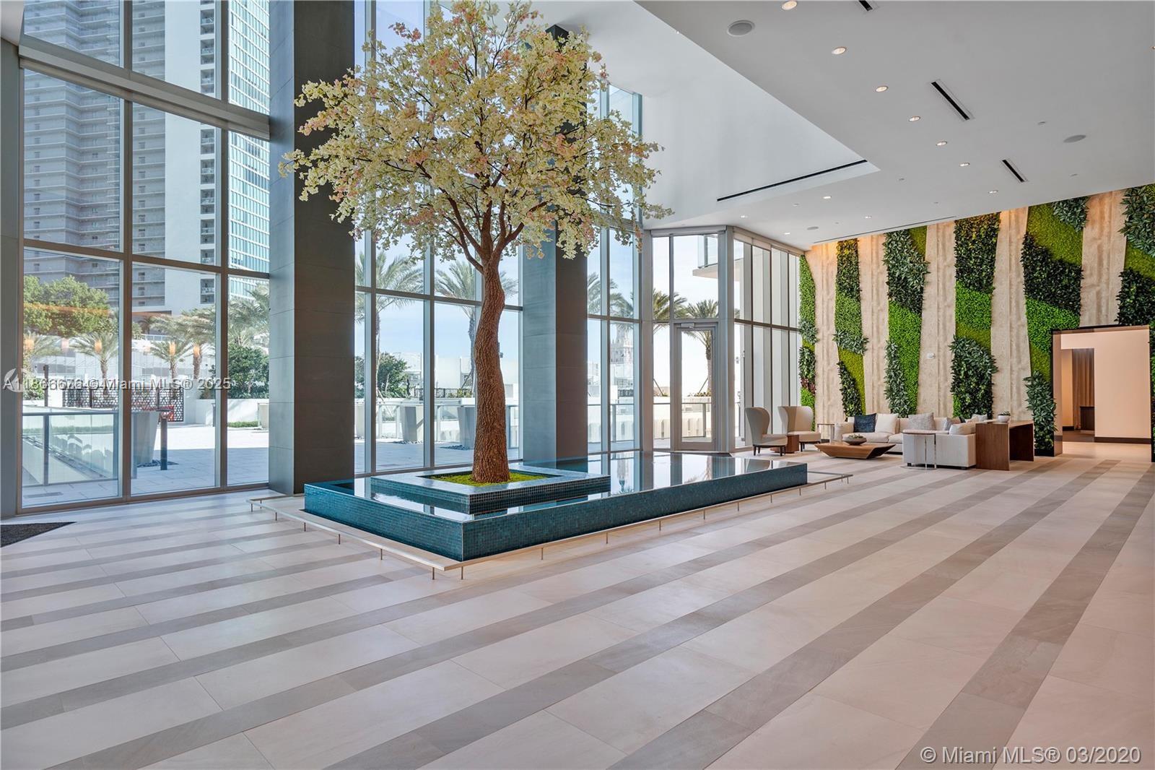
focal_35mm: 19
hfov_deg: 86.9
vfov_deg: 64.5
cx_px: 578
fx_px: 609
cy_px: 385
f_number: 7.1
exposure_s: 1/80
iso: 320
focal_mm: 19
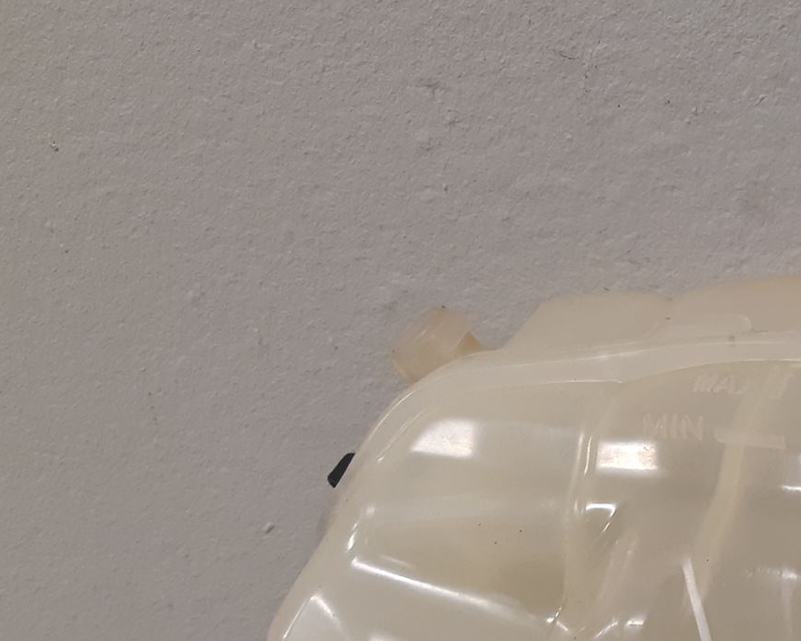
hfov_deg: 28.2
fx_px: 1423
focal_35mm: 60
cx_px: 909
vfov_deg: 24.4
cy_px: 612
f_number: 1.7
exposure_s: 1/50
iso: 125
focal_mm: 3.93
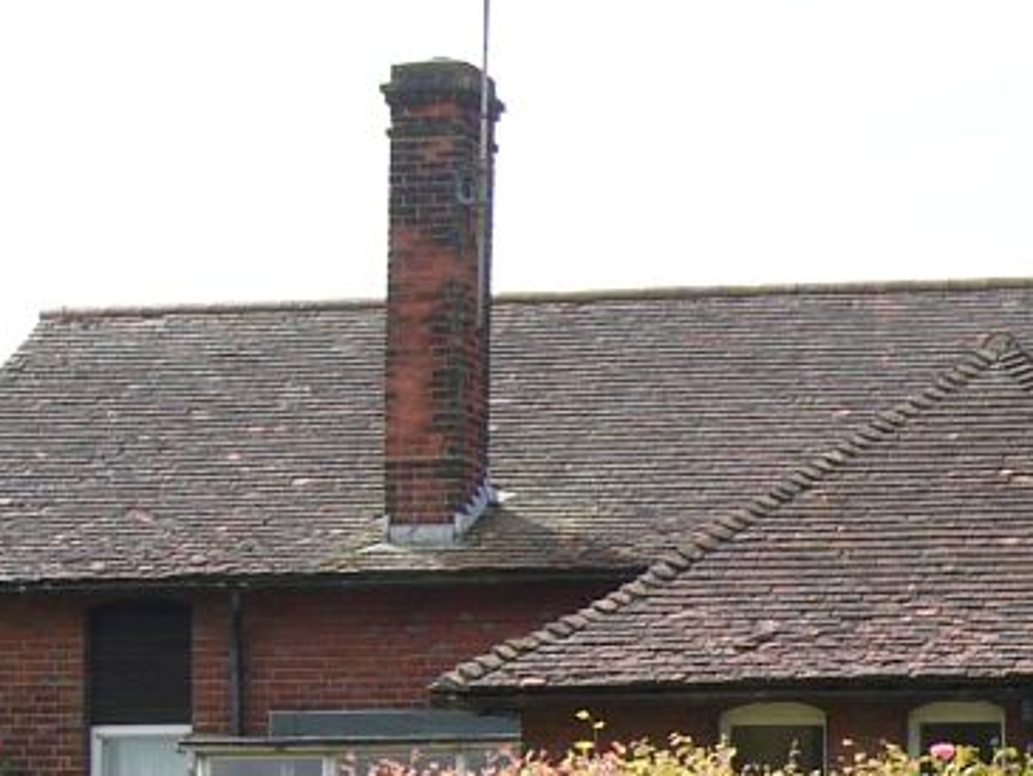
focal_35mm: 101
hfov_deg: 17.9
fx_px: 3015
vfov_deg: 14.3
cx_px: 1407
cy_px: 867
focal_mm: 9
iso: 100
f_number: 7.1
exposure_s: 1/250
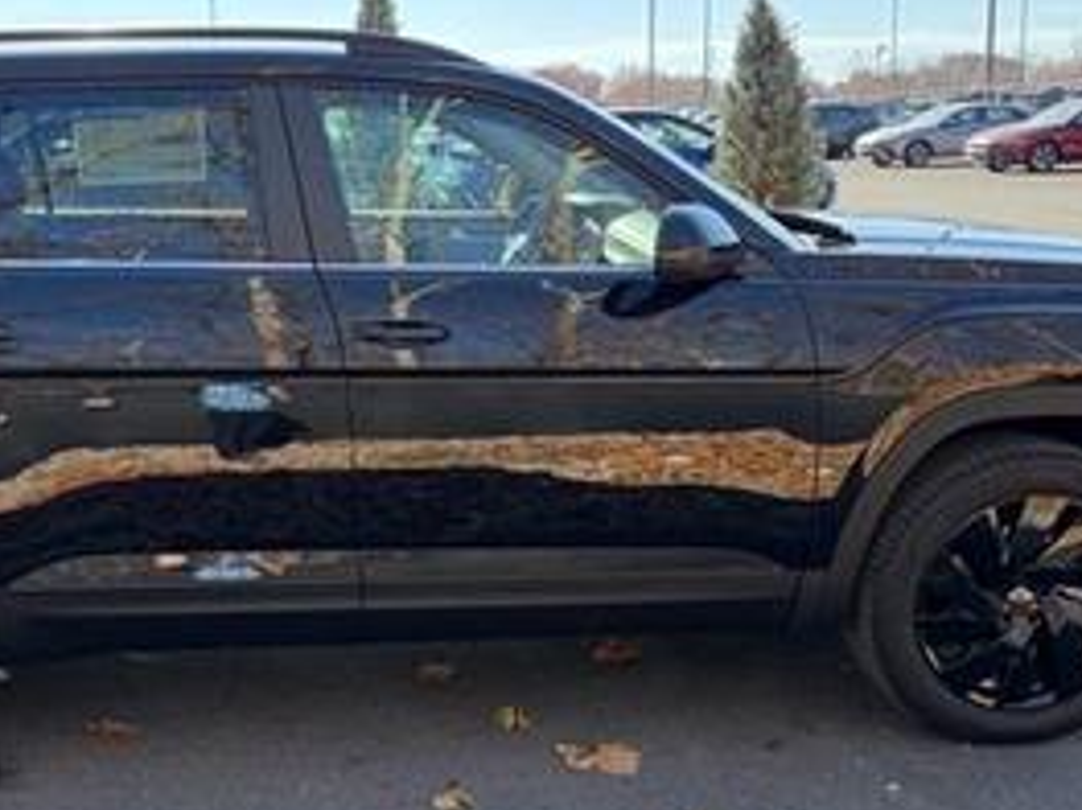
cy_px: 432
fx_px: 1437
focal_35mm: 46
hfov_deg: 40.3
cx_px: 296
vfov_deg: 31.5
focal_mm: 6.76
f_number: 1.78
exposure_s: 1/1005
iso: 80
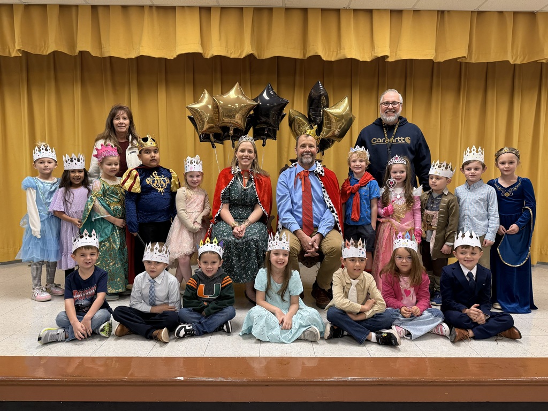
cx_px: 274
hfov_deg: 71.6
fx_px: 380
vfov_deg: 56.8
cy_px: 206
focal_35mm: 24
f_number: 1.78
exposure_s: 1/120
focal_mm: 6.76
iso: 200
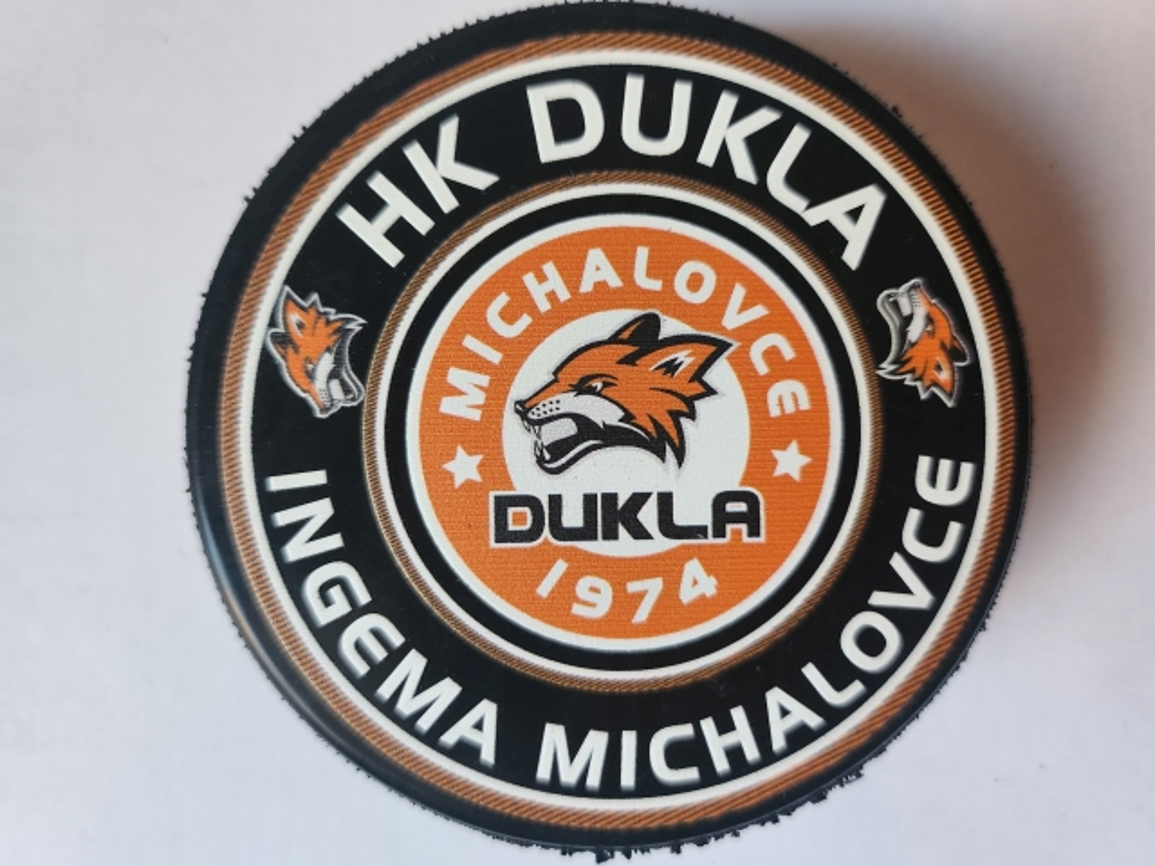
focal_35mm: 24
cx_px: 578
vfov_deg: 56.8
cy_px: 433
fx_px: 801
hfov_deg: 71.6
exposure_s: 1/100
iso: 800
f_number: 1.8
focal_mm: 5
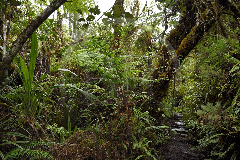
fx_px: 193
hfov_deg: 63.7
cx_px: 120
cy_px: 80
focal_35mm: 29
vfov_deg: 44.9
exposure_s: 1/160
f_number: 11
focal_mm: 29
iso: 1000
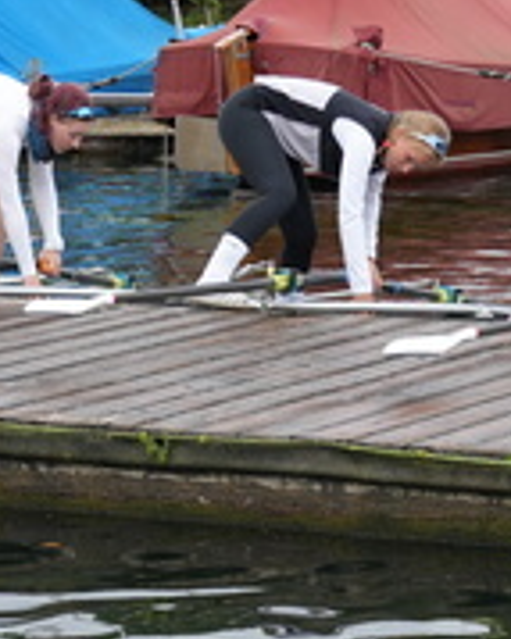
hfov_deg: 6.6
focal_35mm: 234
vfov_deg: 8.2
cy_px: 77
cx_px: 268
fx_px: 4427
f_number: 5
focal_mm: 48
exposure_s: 1/160
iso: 250
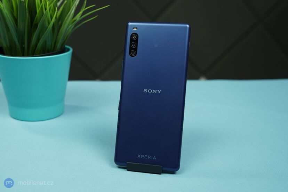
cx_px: 144
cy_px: 96
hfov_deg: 63.7
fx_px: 232
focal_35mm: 29
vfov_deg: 45.0
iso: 200
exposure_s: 1/60
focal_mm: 29
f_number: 4
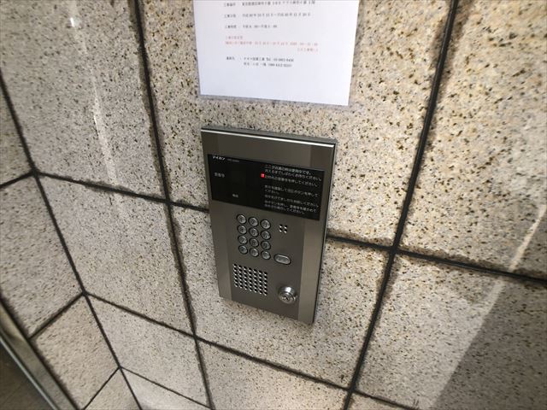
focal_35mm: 28
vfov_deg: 49.7
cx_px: 274
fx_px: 442
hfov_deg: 63.4
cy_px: 205
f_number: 1.8
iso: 40
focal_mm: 3.99
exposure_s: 1/20
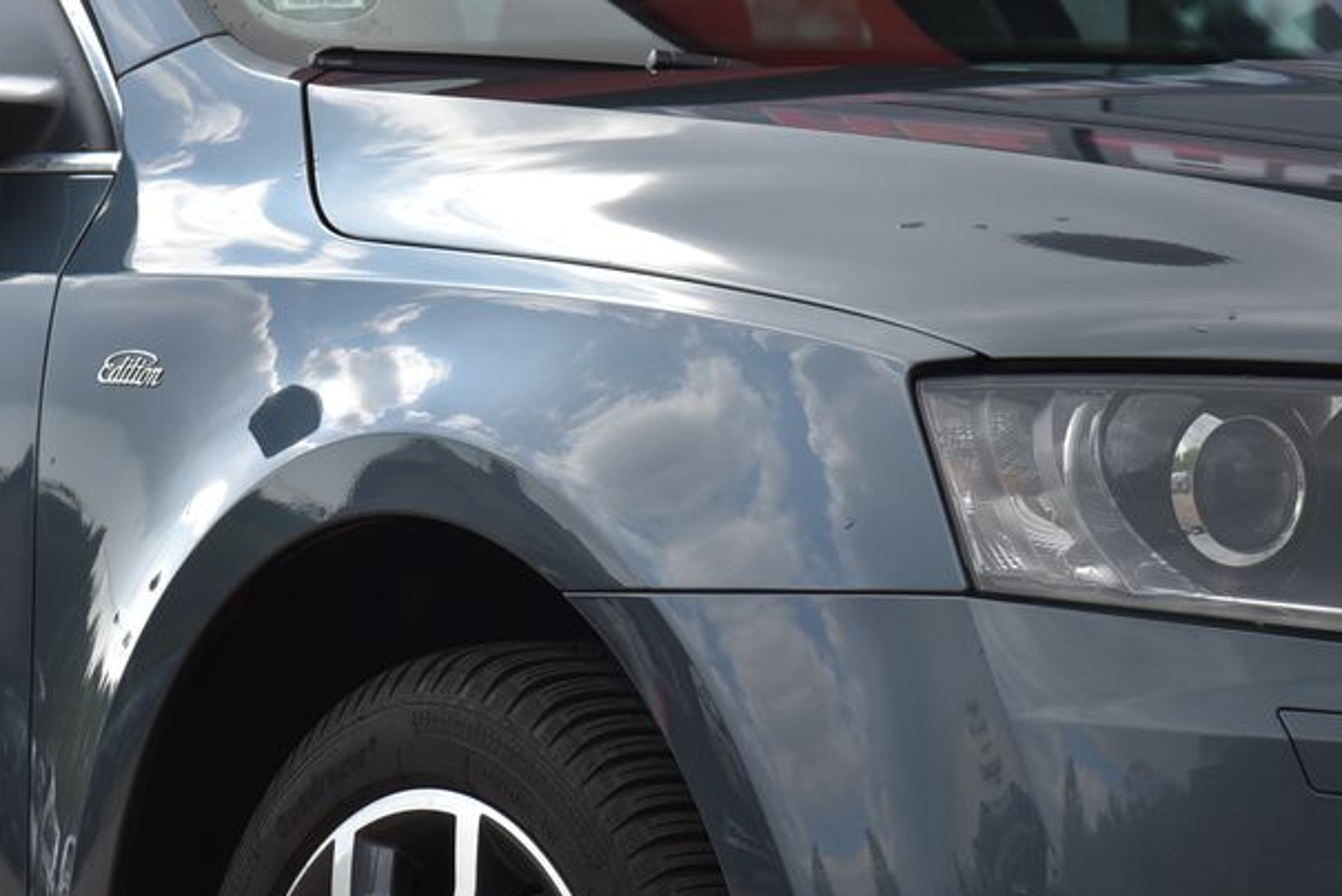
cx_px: 679
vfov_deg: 6.8
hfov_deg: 10.1
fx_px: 7571
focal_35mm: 203
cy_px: 368
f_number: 9
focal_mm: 120
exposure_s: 1/320
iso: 500
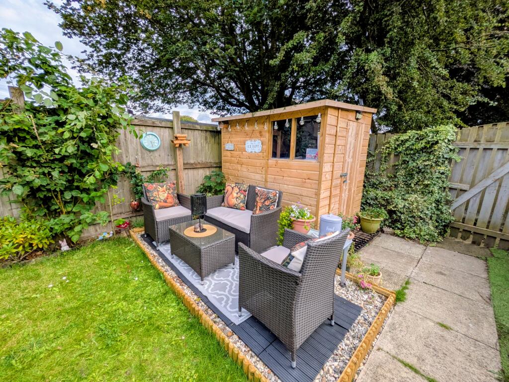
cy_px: 191
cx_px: 254
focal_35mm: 14
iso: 41
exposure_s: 1/822
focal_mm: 1.83
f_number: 2.2
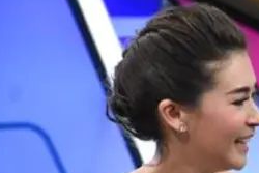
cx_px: 363
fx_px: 3779
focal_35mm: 525
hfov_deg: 3.9
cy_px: 226
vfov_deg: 2.6
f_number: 5.6
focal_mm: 112
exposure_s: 1/400
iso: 5000
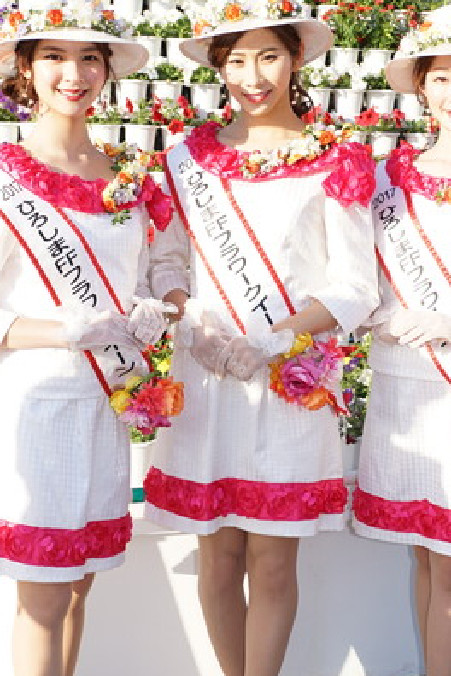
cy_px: 365
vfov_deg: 31.9
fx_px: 1184
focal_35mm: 63
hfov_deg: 21.6
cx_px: 242
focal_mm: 26
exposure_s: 1/250
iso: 100
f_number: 5
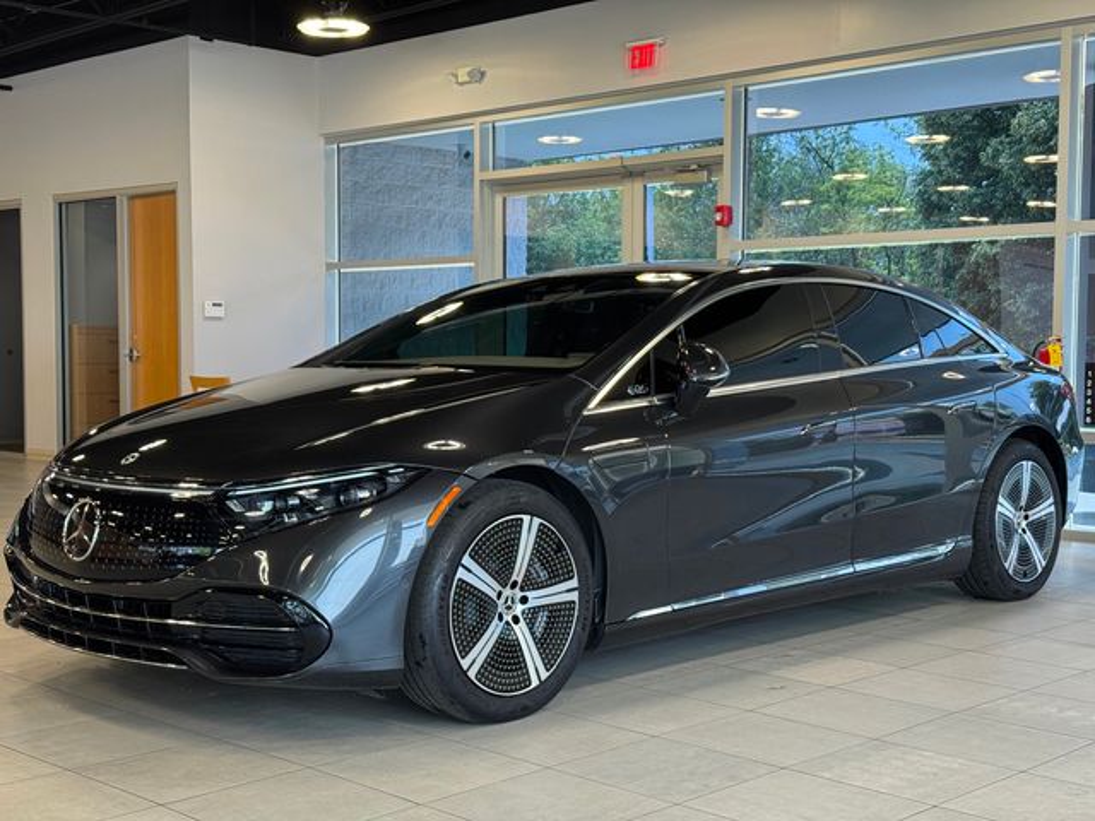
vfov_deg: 30.3
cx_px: 548
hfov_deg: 39.7
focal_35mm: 48
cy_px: 410
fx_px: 1518
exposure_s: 1/120
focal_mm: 6.76
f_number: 1.78
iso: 80
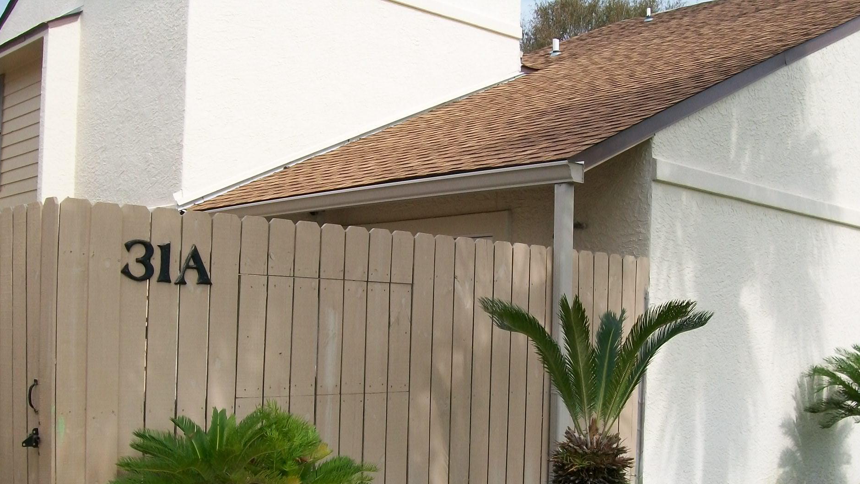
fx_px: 981
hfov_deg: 47.3
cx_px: 455
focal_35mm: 43
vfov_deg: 27.4
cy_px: 353
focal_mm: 6
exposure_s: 1/400
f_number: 4.8
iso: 80
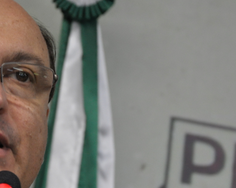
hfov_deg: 7.5
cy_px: 143
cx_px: 4
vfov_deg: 6.0
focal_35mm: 256
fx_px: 1788
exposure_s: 1/40
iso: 800
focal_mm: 70
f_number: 5.3
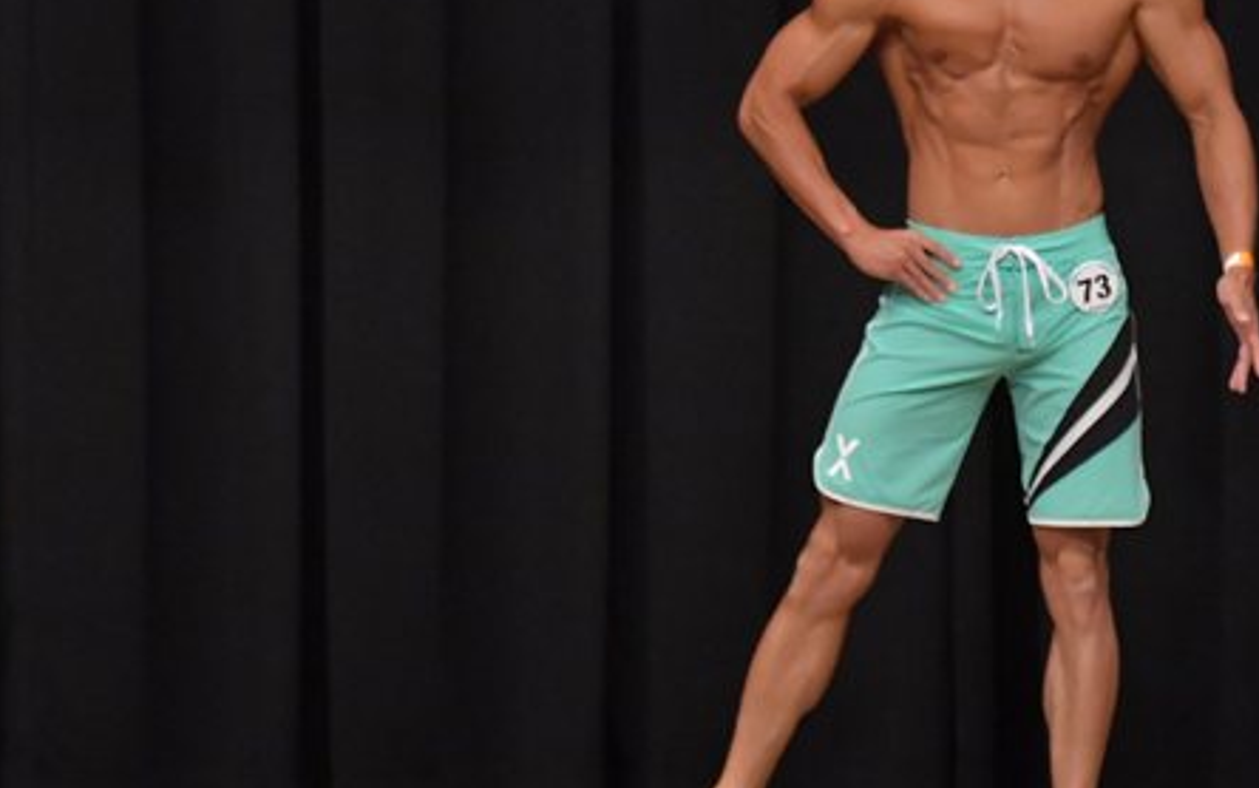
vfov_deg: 2.9
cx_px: 844
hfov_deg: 4.6
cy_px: 349
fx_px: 15551
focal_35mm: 453
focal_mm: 170
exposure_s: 1/400
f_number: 5.6
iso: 6400
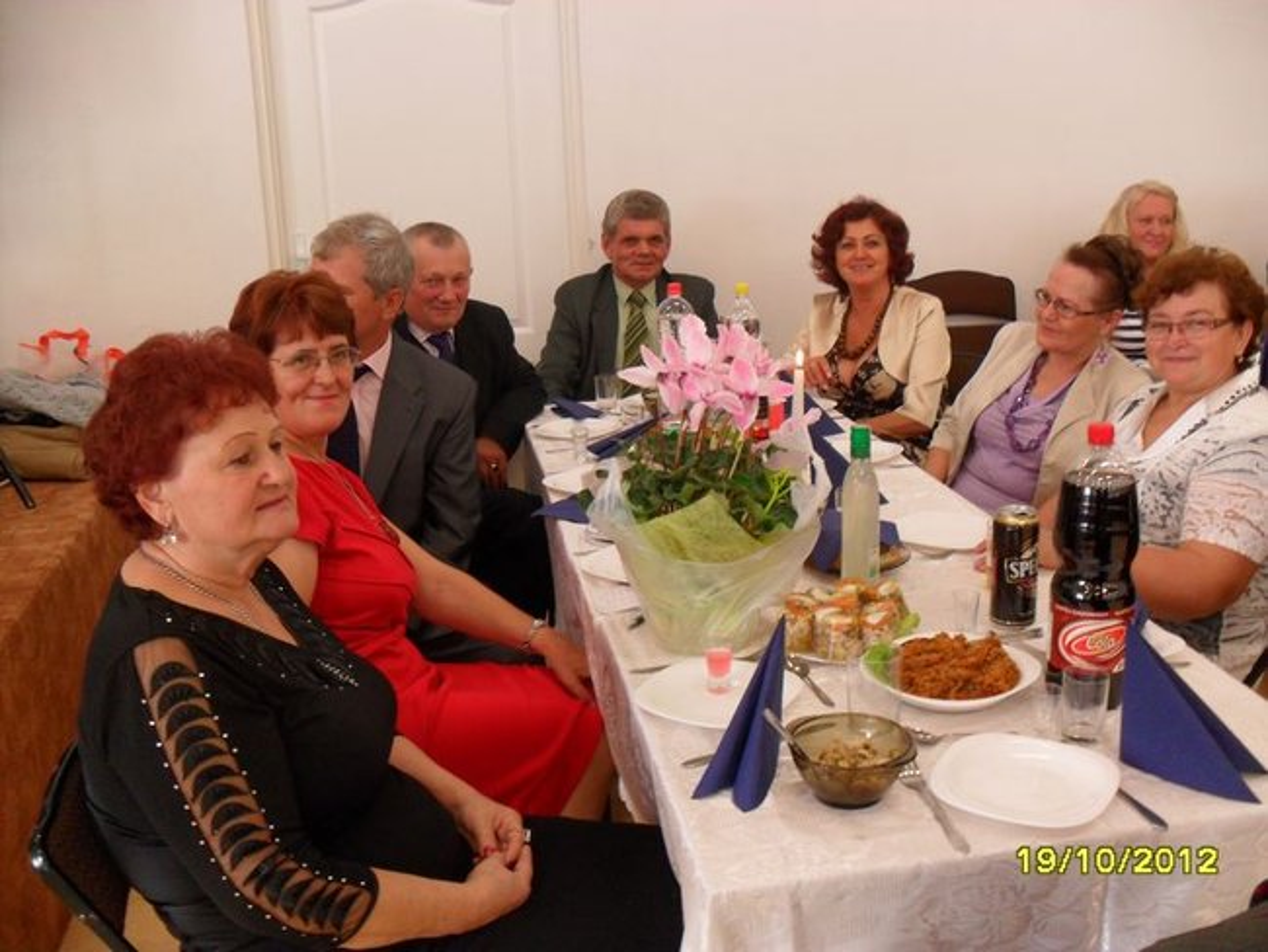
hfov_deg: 52.6
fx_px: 1283
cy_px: 476
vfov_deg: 40.7
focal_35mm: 35
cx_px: 634
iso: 160
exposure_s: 1/45
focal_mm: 6.3
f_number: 3
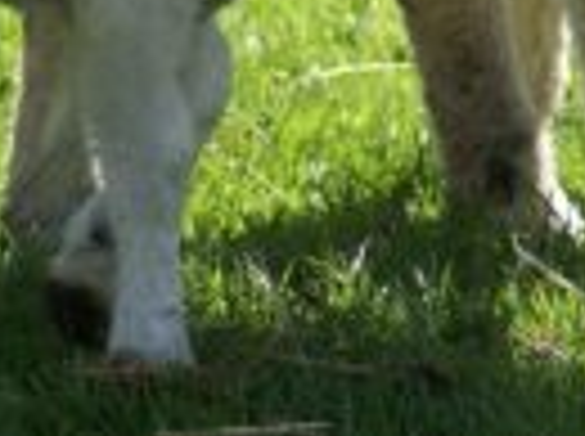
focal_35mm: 700
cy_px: -463
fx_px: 11812
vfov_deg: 2.1
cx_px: 1125
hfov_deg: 2.8
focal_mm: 105
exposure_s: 1/320
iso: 100
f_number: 5.6
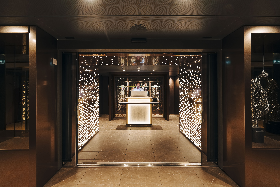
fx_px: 109
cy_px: 94
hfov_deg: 104.3
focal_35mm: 14
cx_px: 140
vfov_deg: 81.2
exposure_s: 1/50
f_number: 9
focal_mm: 14
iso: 500
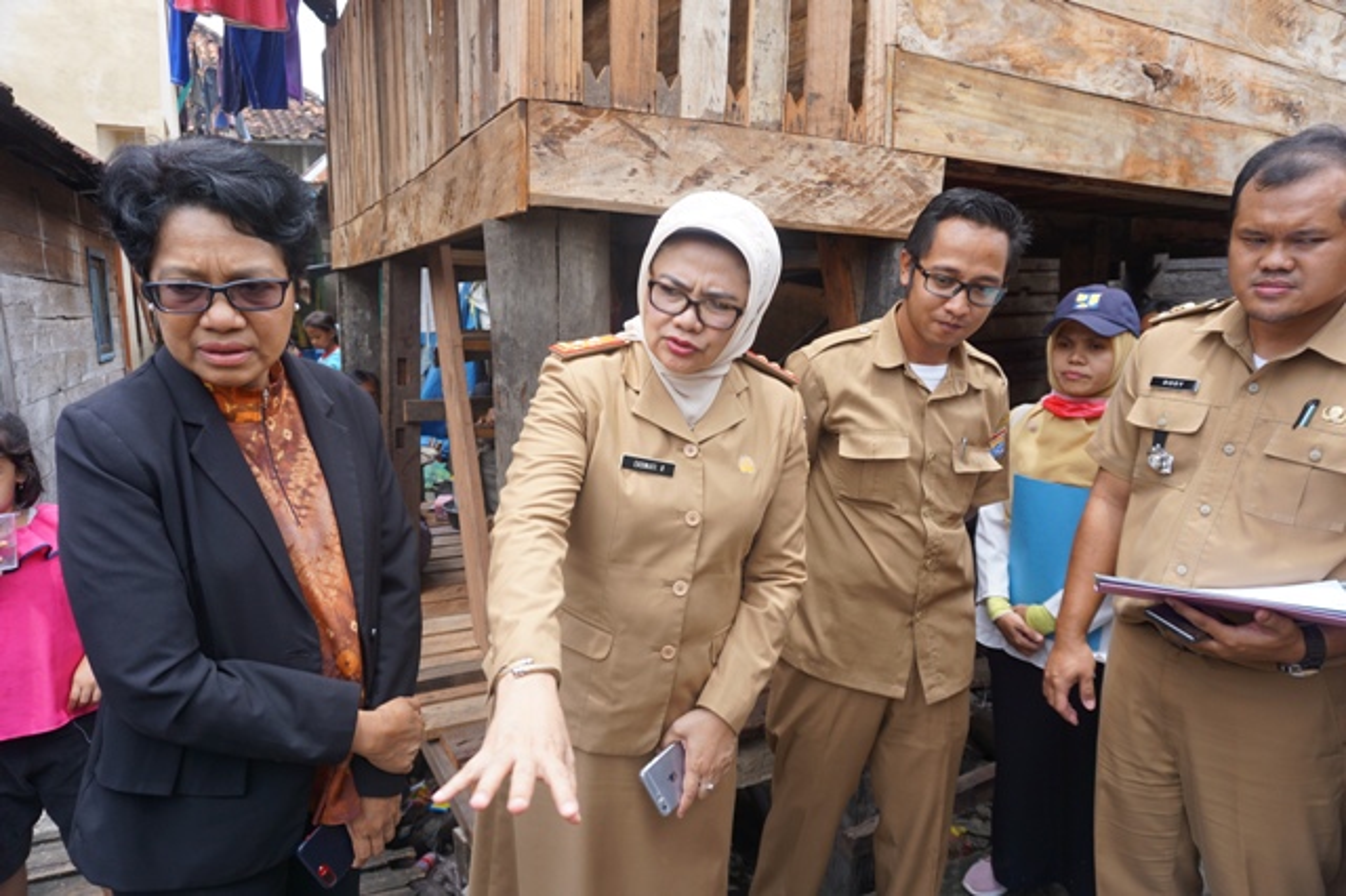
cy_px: 448
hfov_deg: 73.8
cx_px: 673
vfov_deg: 53.1
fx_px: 897
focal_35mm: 24
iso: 100
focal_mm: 16
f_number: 4.5
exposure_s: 1/200
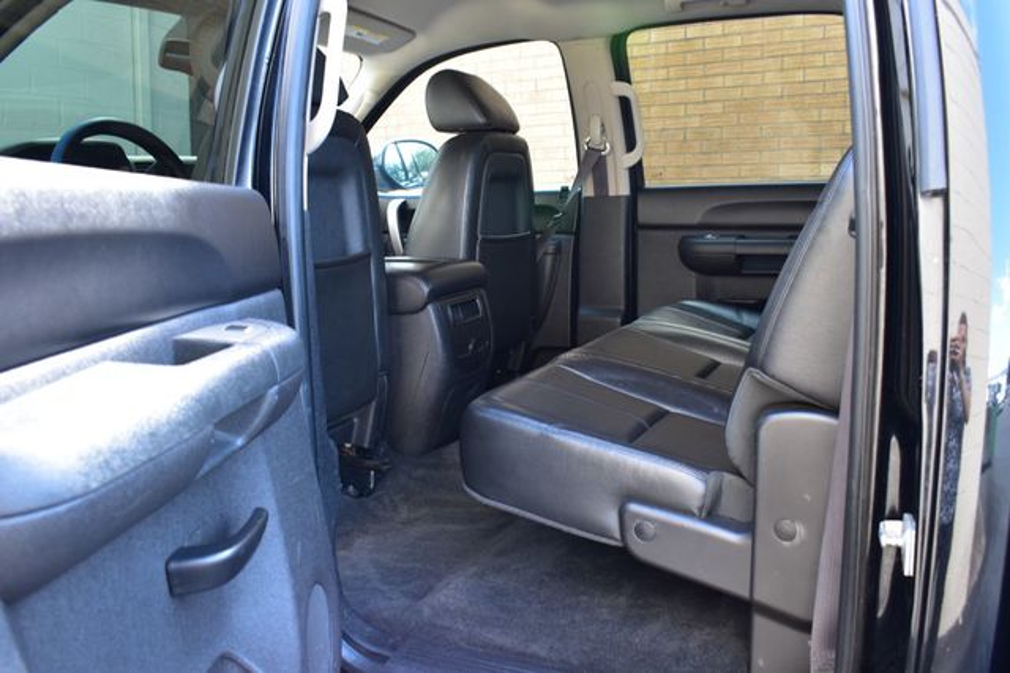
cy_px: 336
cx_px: 505
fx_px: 883
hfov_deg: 59.5
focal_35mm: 32
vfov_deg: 41.7
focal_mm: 21
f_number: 6.3
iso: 400
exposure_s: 1/20
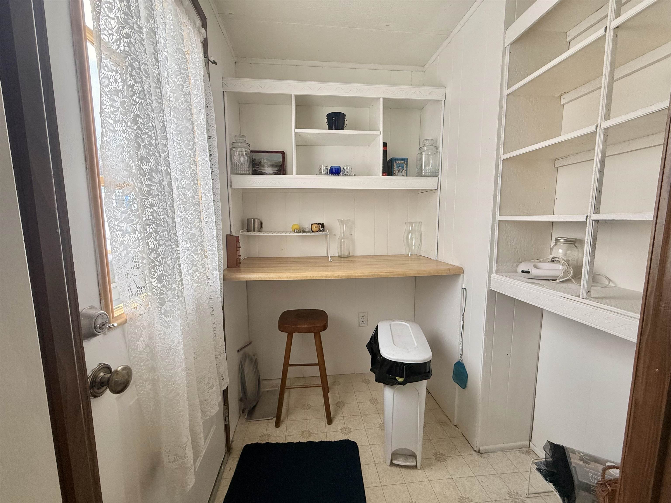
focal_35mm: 14
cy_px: 252
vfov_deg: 85.7
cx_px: 336
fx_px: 271
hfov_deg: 102.1
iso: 160
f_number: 2.2
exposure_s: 1/120
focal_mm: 2.22
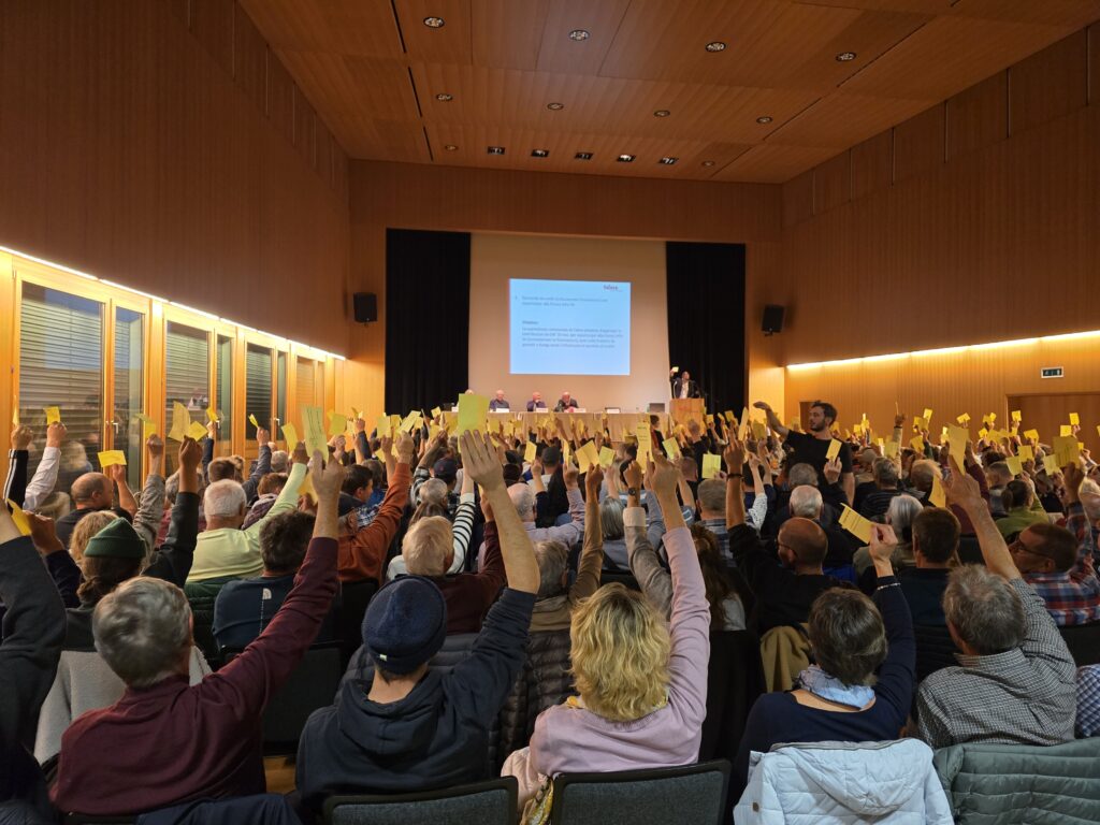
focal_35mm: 23
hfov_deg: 73.9
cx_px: 550
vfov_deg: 58.9
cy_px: 412
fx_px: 731
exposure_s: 1/35.9
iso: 500
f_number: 1.7
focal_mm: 6.3
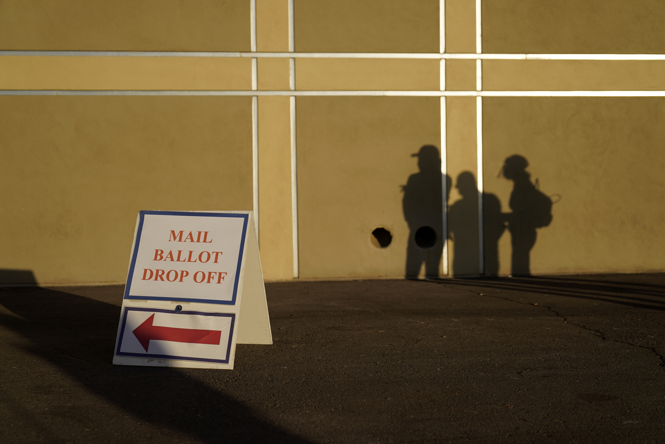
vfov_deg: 26.5
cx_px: 332
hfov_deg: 38.9
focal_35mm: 51
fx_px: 942
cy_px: 222
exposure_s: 1/4000
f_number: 2.8
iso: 125
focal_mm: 51
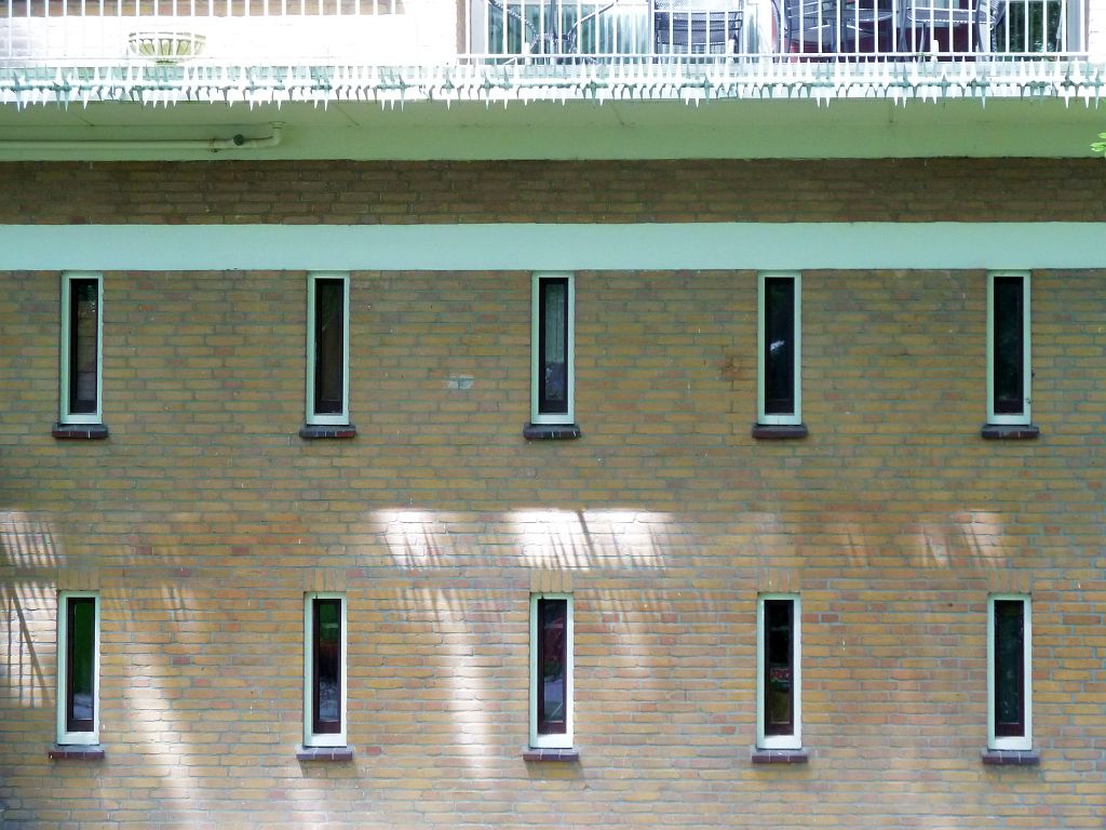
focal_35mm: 128
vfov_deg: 11.6
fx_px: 4090
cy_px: 415
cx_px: 553
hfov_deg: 15.4
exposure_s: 1/40
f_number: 4.4
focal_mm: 21
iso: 200
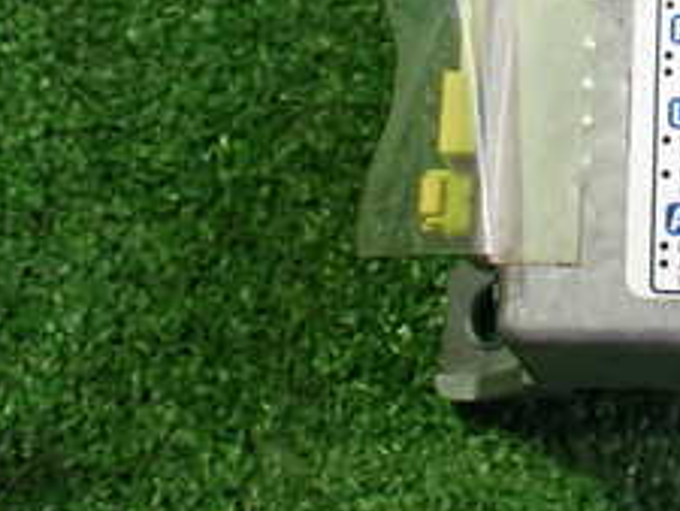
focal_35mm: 80
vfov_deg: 17.9
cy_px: -27
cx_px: 777
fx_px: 1572
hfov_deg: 22.8
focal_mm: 5.4
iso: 800
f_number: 2.3
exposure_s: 1/80
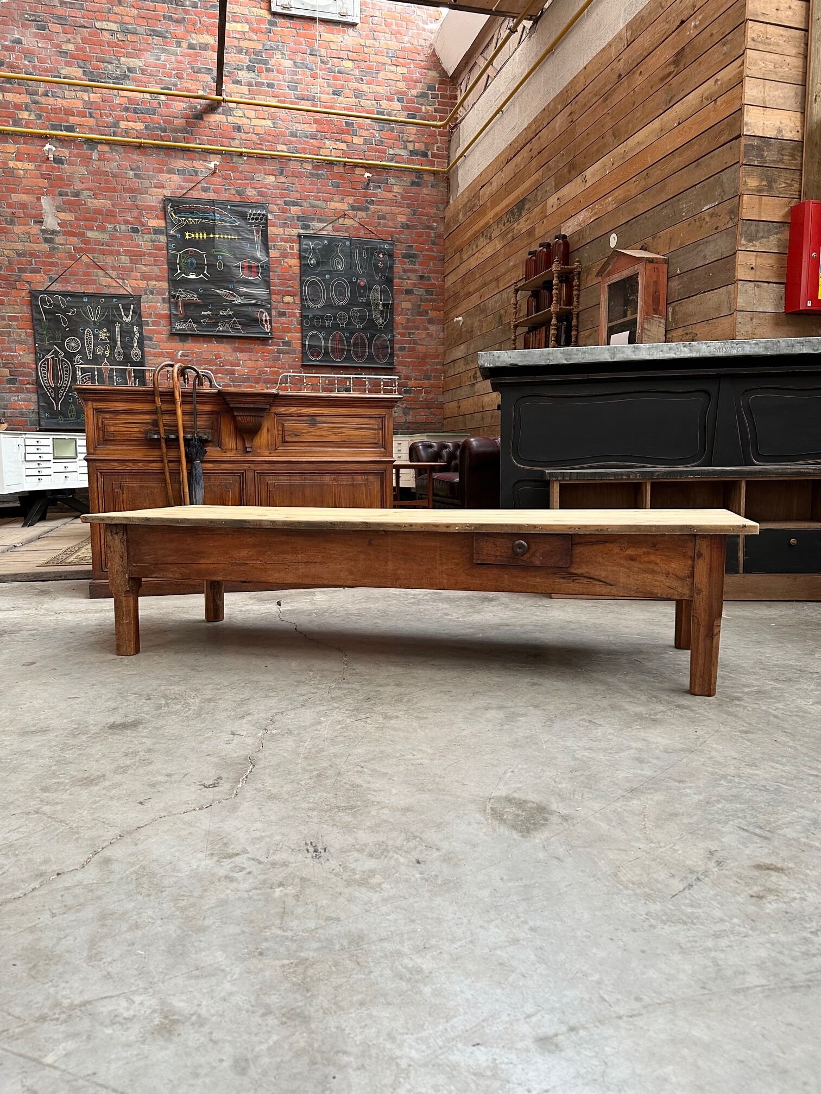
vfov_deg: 71.6
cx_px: 410
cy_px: 547
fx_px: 759
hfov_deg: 56.8
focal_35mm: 24
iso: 250
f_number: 1.78
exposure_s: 1/91
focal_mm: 6.86
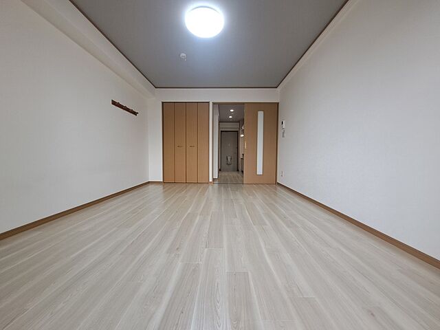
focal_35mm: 13
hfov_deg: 106.2
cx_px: 220
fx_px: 165
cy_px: 165
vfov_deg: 89.9
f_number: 2.2
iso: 125
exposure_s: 1/50
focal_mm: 1.74
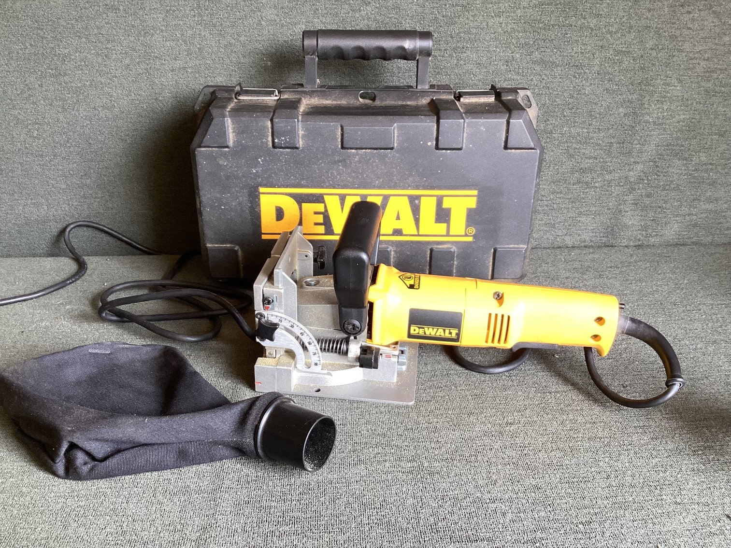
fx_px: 655
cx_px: 366
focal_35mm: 31
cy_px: 274
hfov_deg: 58.3
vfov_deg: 45.4
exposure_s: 1/60
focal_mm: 3.3
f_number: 2.4
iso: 100
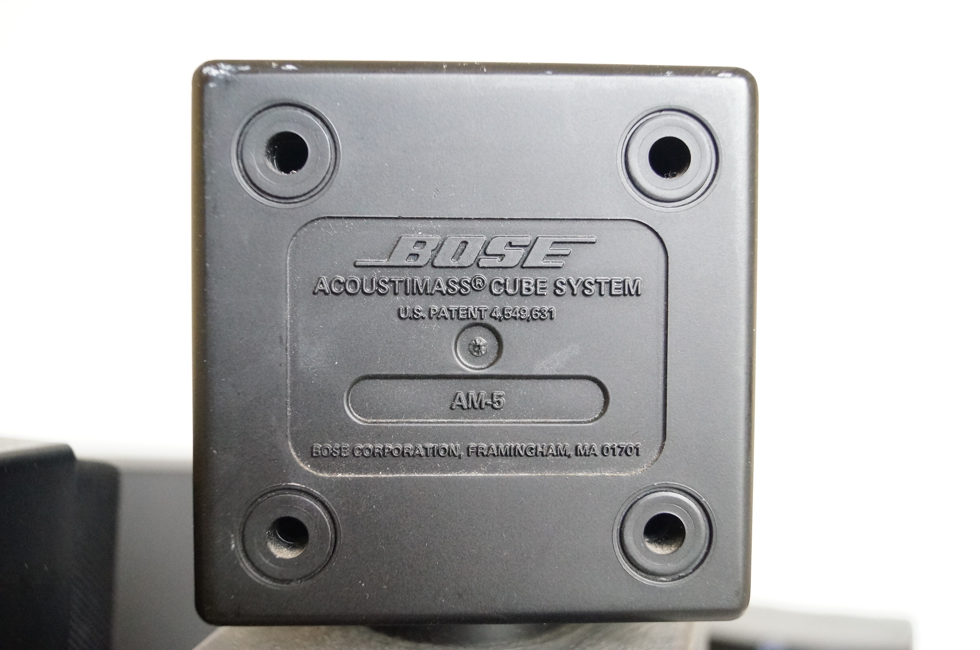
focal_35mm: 39
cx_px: 490
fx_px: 1060
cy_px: 325
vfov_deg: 34.1
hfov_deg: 49.6
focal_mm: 26
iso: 2500
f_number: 4
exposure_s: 1/60
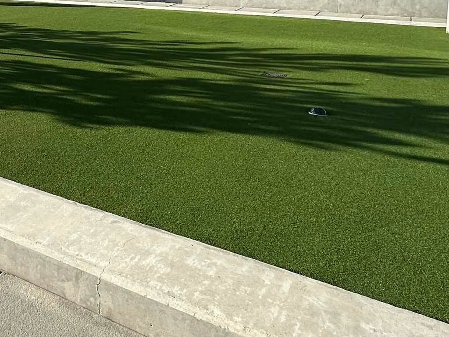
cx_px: -49
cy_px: 5
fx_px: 545
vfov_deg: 31.9
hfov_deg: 37.3
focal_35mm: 42
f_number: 2.2
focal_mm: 2.22
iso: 50
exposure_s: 1/1182
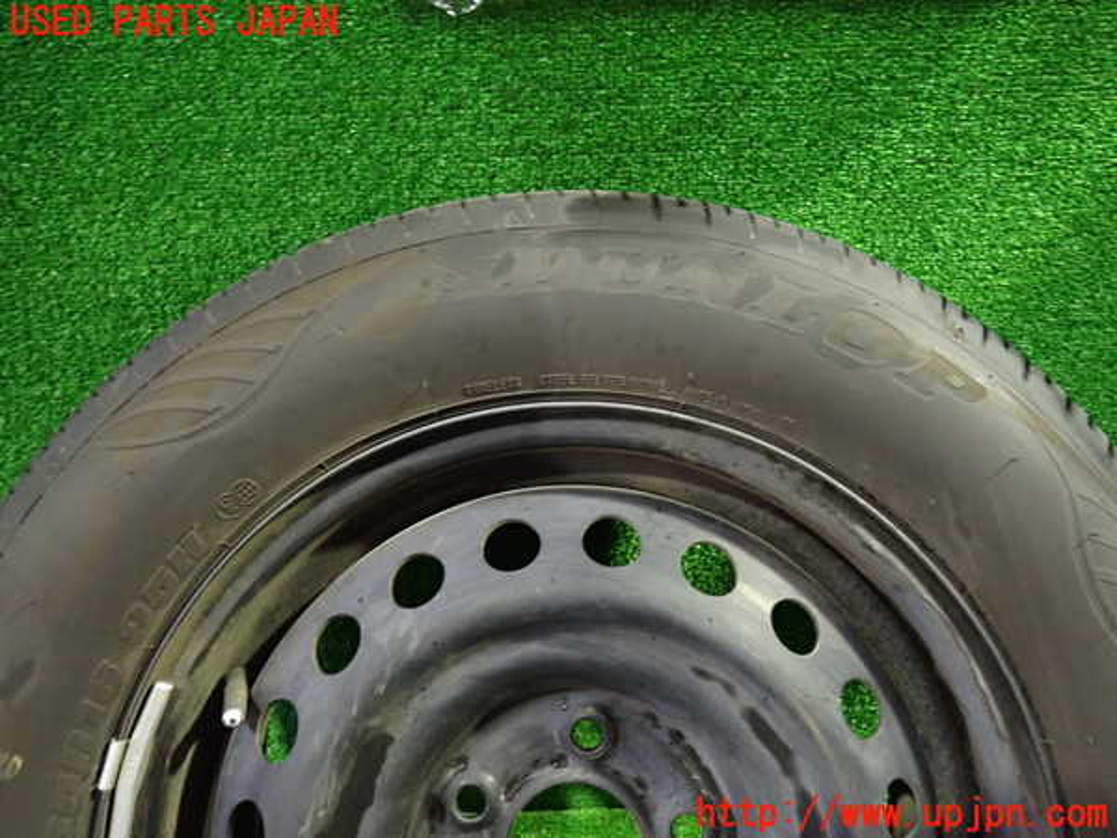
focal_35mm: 25
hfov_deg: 69.4
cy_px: 419
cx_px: 558
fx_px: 807
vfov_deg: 54.9
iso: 800
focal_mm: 4.5
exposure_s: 1/20
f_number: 2
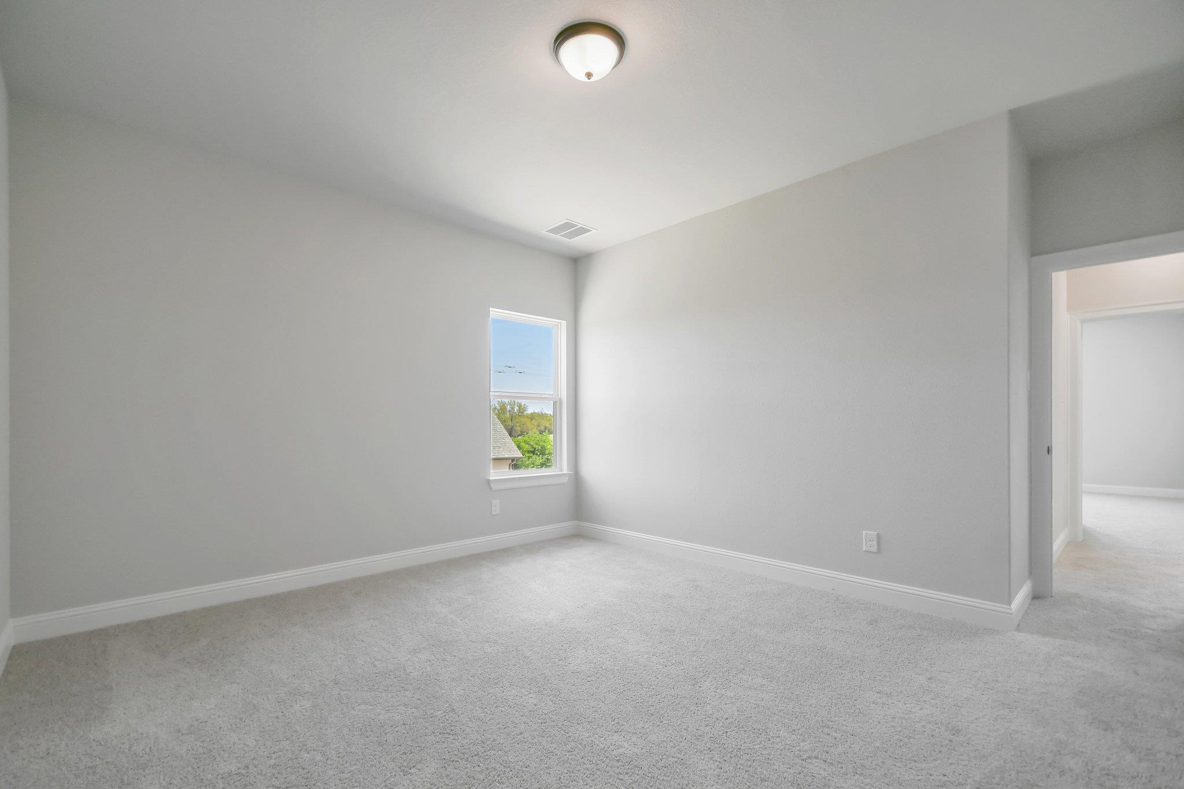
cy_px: 394
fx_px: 493
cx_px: 592
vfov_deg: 77.3
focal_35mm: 15
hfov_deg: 100.4
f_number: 3.5
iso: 400
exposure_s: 1/200
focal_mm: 10
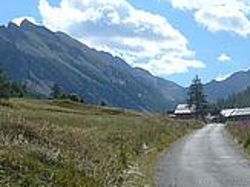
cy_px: 129
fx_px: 613
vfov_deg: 17.3
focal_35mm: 85
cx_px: 196
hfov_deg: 22.7
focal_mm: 7.5
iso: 80
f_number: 3.2
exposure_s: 1/2000
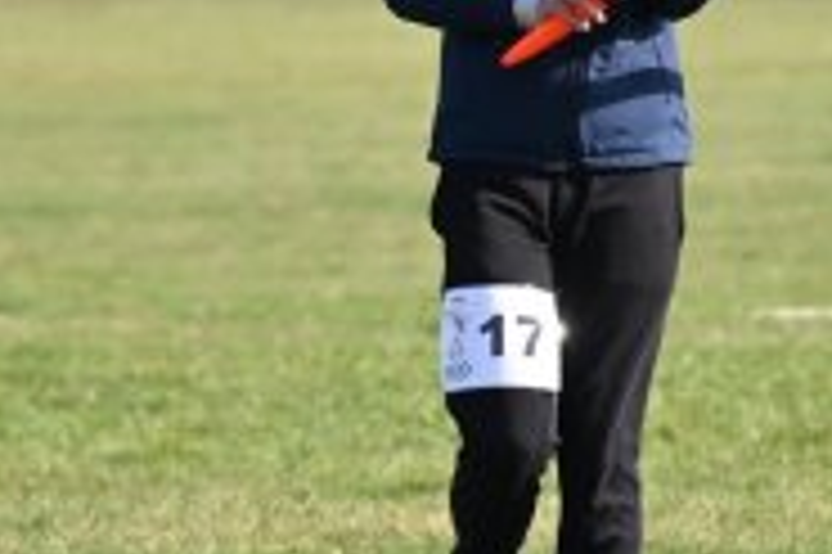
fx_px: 18634
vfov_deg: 1.7
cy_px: 167
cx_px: 639
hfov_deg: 2.6
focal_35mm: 807
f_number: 6.3
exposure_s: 1/2500
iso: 800
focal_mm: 200
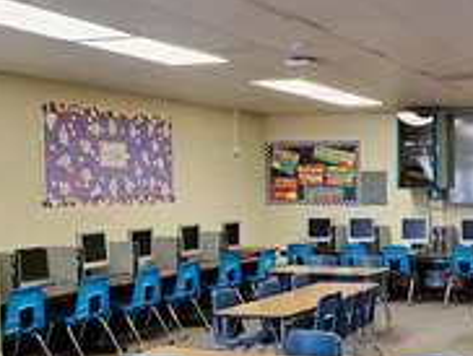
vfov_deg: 25.7
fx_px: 780
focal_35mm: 57
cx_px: 421
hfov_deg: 32.2
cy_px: 218
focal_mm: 4.3
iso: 250
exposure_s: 1/39
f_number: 2.4
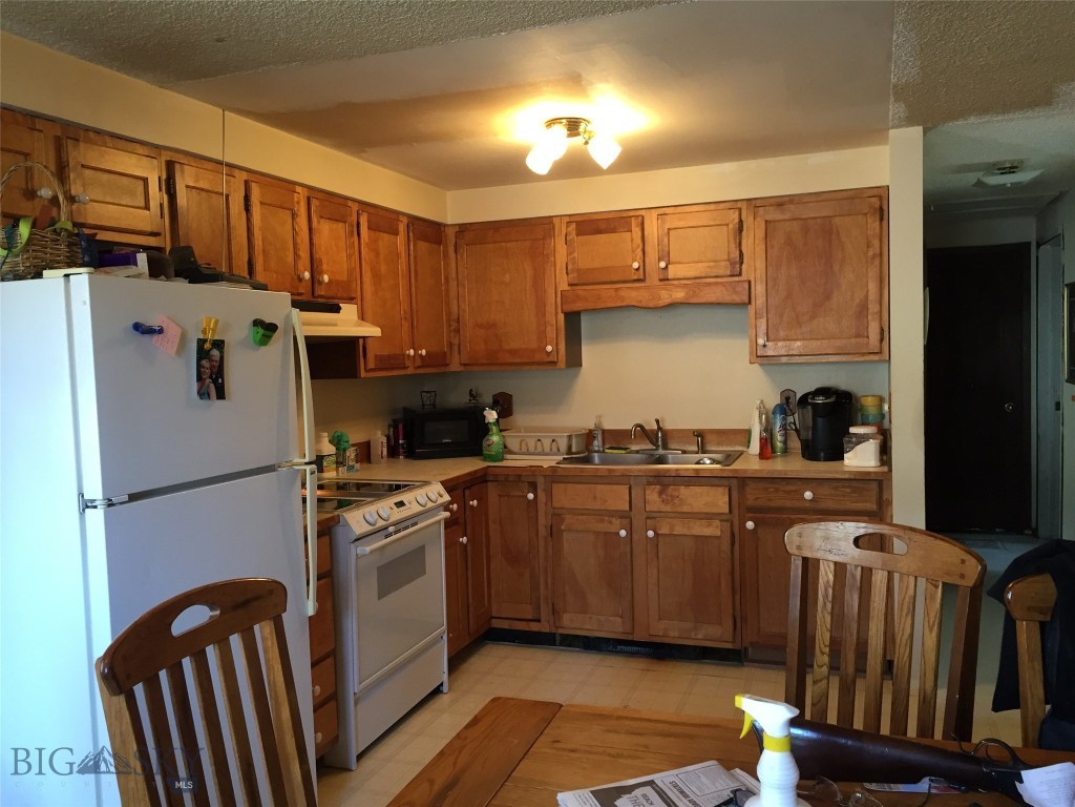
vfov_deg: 48.2
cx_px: 538
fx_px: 901
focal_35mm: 29
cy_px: 404
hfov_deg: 61.7
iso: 80
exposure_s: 1/30
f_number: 2.2
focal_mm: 4.15
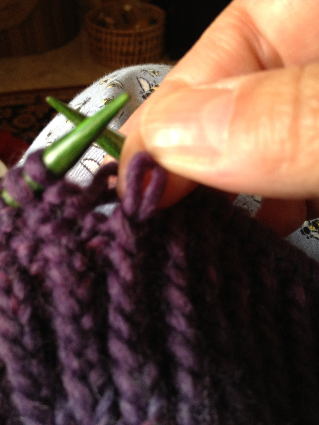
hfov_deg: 40.7
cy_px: 212
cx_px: 160
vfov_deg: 52.6
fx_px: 430
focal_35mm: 35
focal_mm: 4.28
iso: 80
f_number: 2.4
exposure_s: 1/20
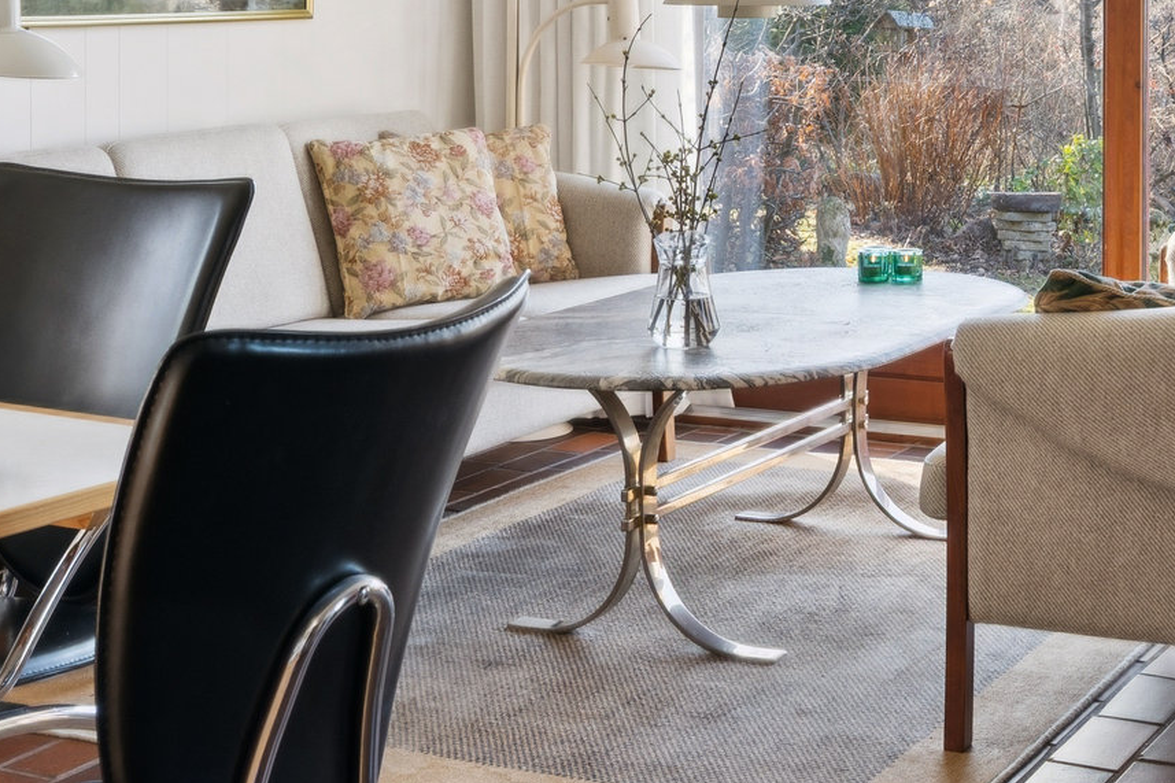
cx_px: 821
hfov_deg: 28.6
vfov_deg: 18.8
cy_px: -45
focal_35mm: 70
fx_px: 2284
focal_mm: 20
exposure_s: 1/100
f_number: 8
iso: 400
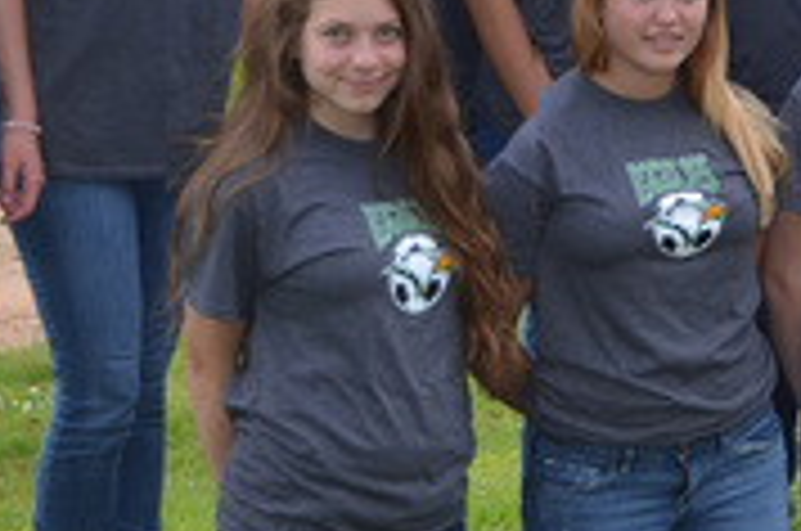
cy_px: -173
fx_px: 3509
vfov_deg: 8.5
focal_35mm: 158
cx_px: 954
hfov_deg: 12.7
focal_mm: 26
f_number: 4.2
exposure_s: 1/200
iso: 100
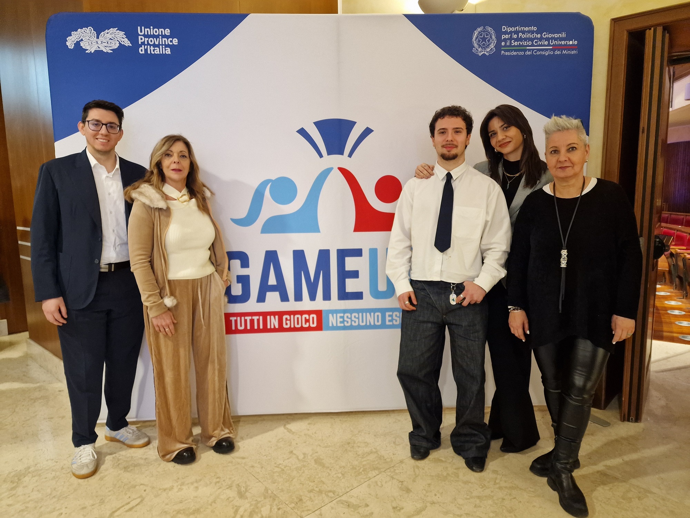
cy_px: 259
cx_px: 345
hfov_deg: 73.9
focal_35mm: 23
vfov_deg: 58.9
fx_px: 458
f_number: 1.8
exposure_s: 1/50
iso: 640
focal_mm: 6.4
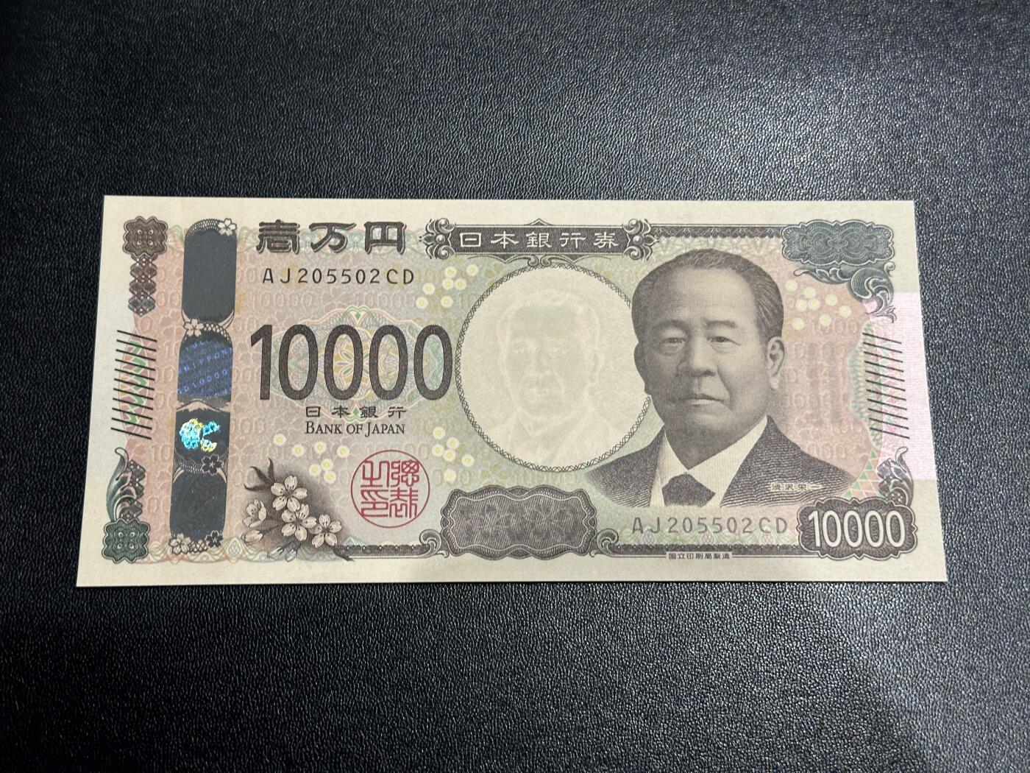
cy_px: 386
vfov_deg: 30.3
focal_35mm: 48
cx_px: 515
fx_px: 1428
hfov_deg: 39.7
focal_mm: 6.86
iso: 125
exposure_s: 1/50
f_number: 1.78
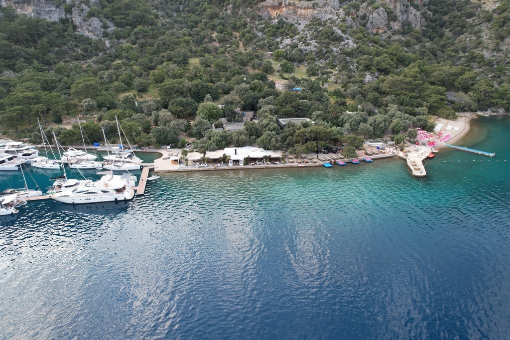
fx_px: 312
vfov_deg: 57.2
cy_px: 170
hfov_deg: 78.6
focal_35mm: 22
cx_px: 255
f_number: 2.8
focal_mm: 8.38
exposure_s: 1/180
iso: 120
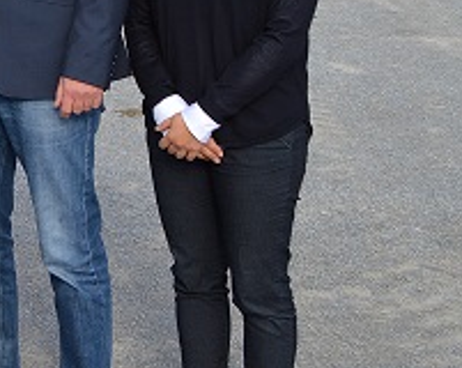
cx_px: -338
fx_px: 1583
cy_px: 67
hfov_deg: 14.8
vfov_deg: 13.2
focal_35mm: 116
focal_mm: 22
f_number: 7.1
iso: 100
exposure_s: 1/200
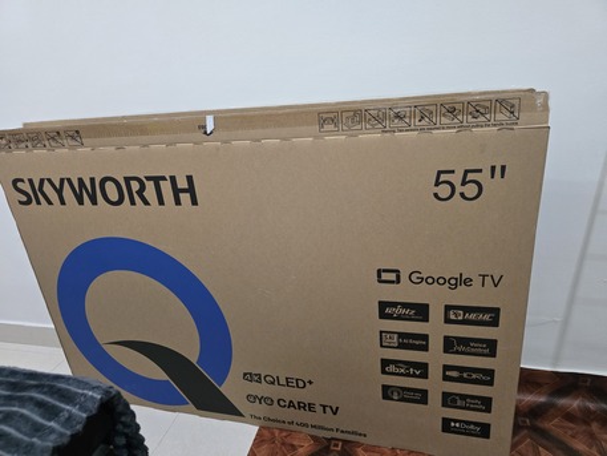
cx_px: 304
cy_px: 228
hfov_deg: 73.9
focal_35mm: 23
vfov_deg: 58.9
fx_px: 403
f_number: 1.7
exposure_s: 1/100
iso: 1250
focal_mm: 6.3
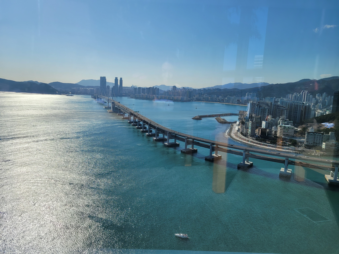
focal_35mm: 26
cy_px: 127
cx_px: 170
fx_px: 255
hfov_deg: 67.3
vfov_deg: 53.1
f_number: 1.8
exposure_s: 1/3677
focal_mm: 5.4
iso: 40
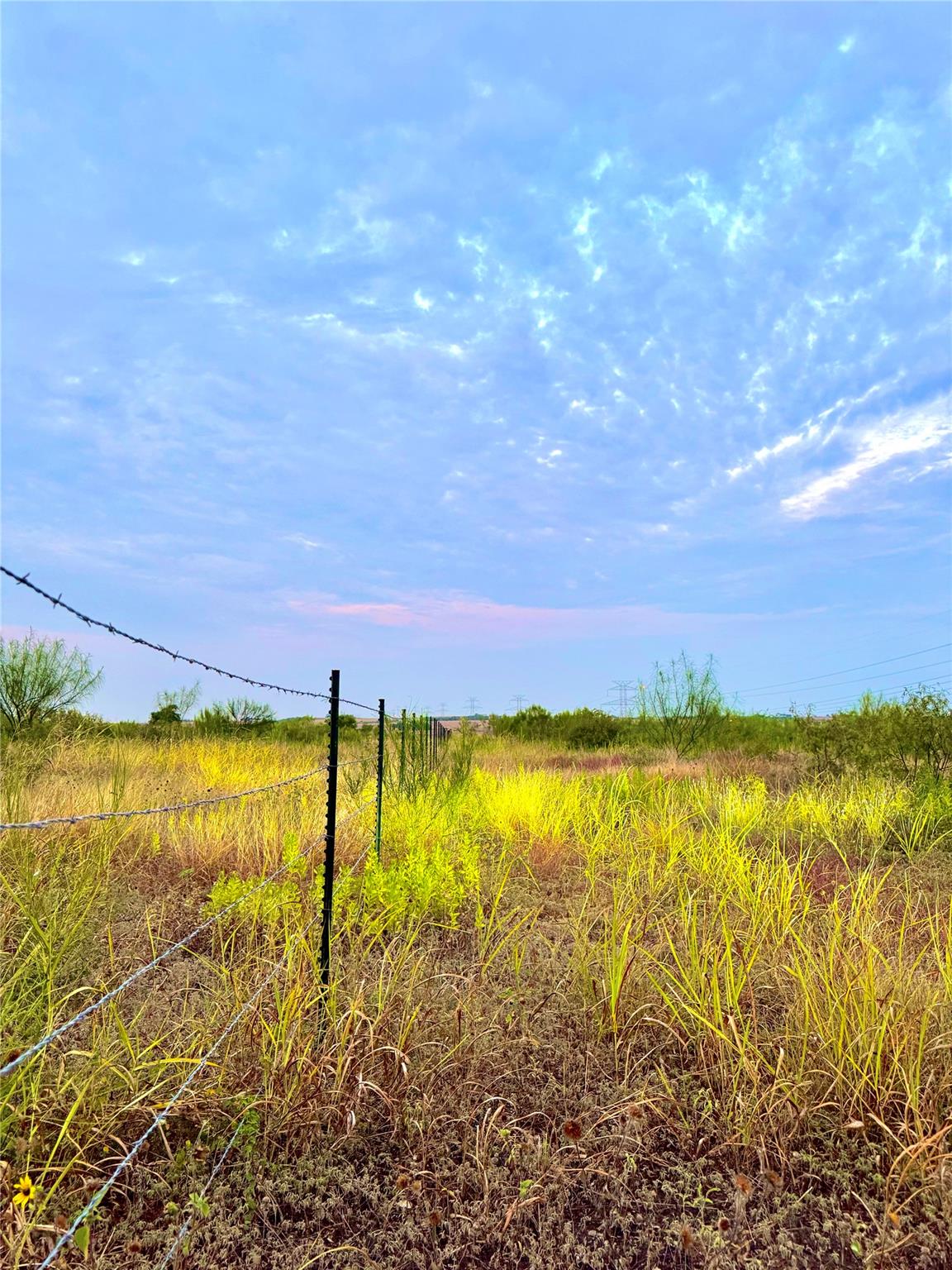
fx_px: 880
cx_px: 476
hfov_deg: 56.8
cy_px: 635
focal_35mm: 24
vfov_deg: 71.6
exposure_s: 1/60
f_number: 1.78
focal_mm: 6.76
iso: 250
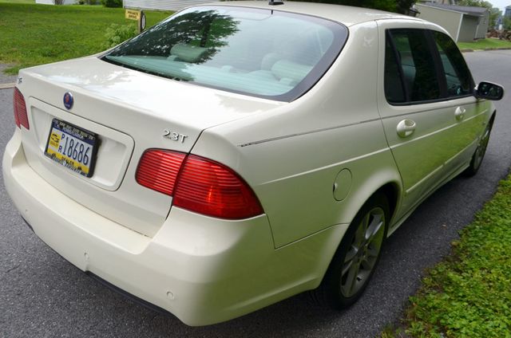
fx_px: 425
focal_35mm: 30
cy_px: 169
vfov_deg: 43.4
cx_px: 256
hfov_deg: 62.0
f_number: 8
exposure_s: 1/250
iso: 200
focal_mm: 20
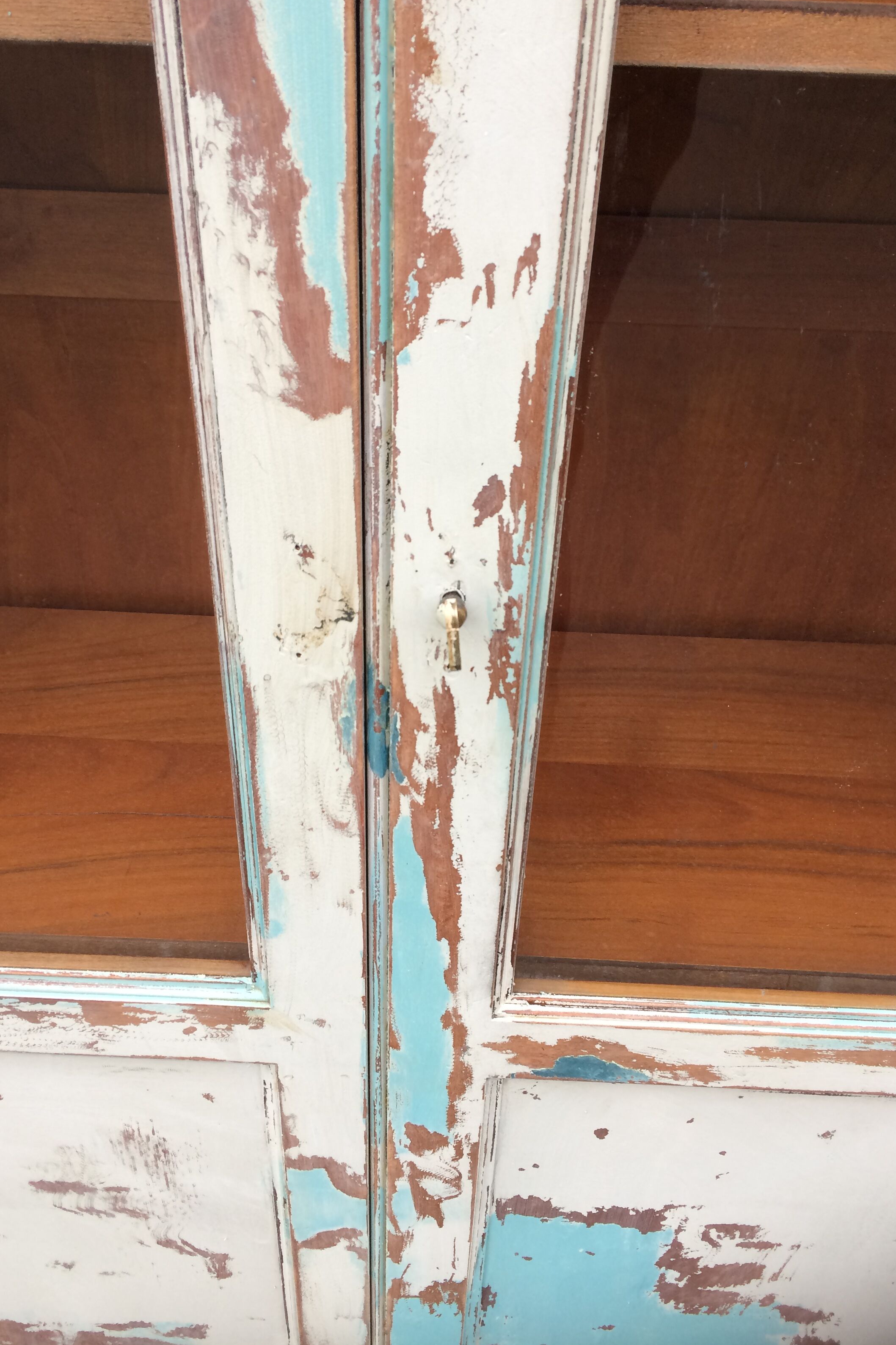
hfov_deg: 42.3
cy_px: 665
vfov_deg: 60.3
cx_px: 430
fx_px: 1157
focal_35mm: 31
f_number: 2.2
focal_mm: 4.15
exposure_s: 1/33
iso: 32
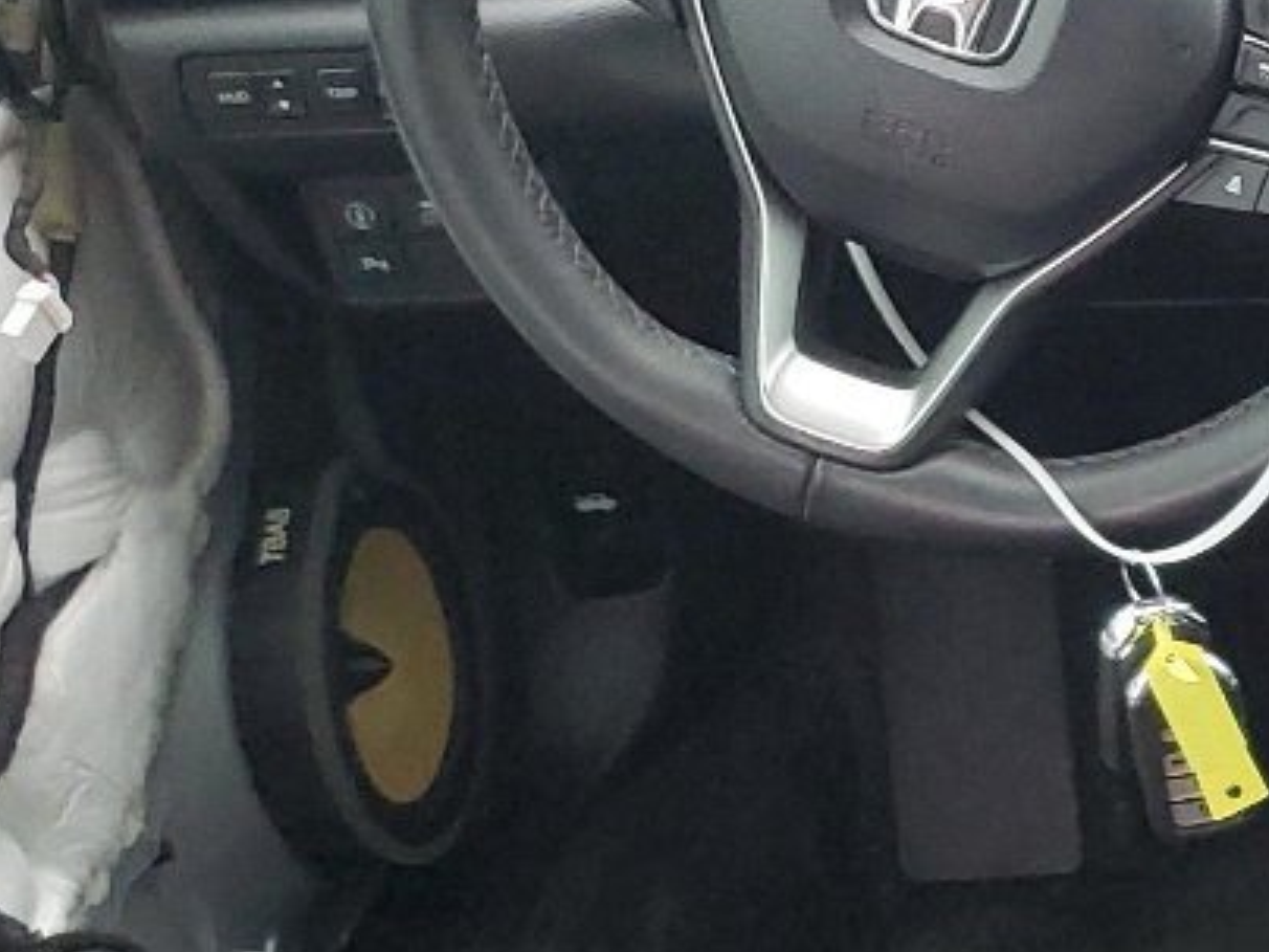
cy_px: 1002
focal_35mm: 103
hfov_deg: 16.4
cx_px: 2192
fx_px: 3776
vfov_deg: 14.1
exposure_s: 1/60.2
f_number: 1.5
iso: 128
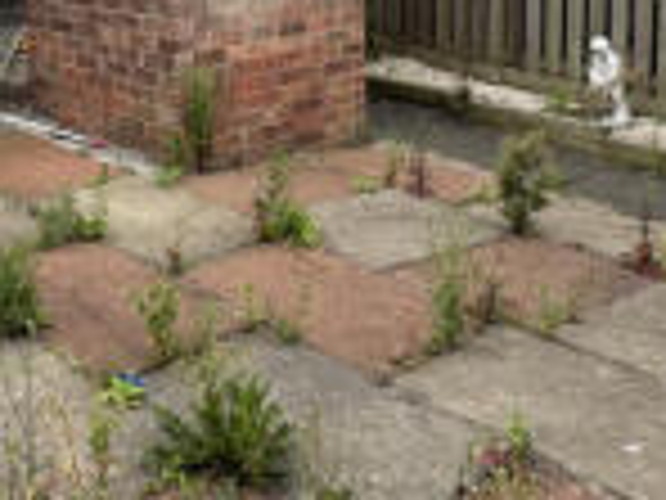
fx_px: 1058
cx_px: 88
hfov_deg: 33.4
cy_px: -101
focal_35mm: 55
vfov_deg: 24.1
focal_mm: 2.22
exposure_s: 1/518
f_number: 2.2
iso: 40
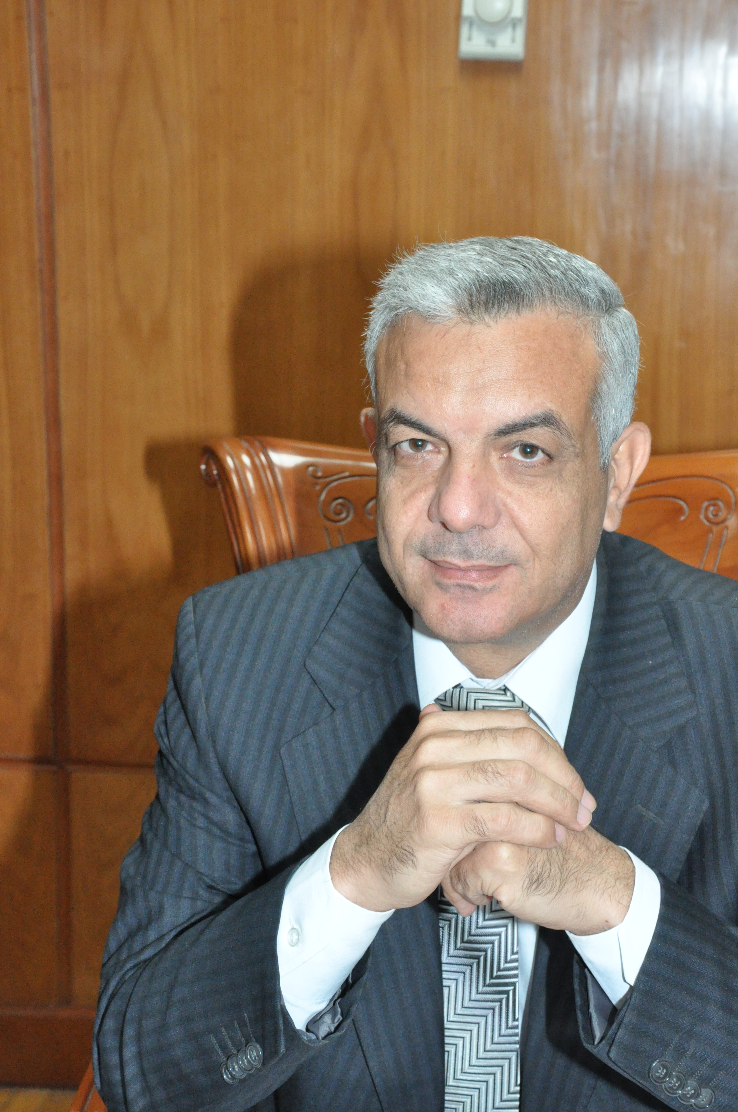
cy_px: 556
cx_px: 369
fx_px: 2312
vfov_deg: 27.0
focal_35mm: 75
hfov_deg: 18.1
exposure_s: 1/60
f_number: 8
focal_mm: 50
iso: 2500
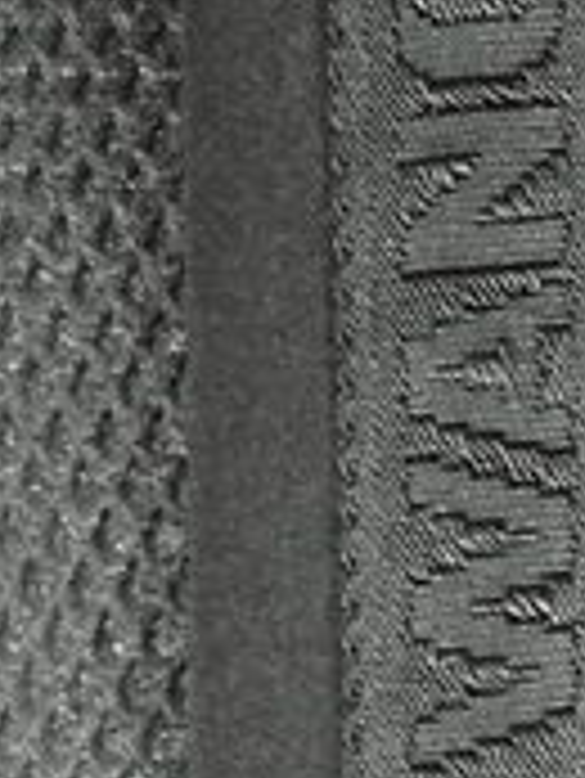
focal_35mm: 229
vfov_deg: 8.5
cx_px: -81
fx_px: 5154
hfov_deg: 6.5
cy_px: 1016
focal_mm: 4.12
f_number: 2.4
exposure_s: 1/20
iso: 320
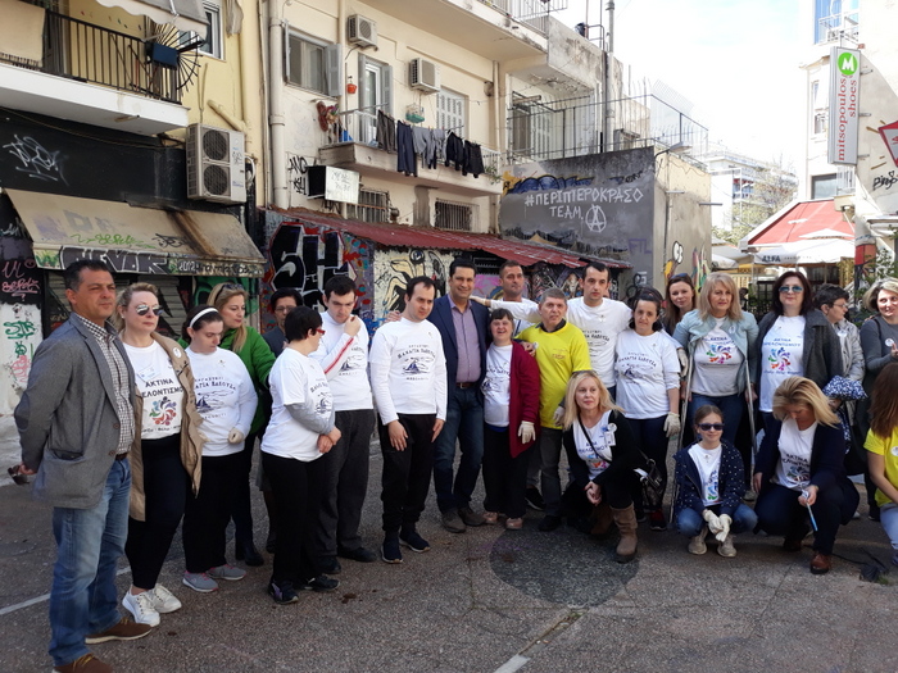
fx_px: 700
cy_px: 336
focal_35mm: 27
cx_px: 449
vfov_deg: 51.4
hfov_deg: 65.3
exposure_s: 1/475
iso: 40
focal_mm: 3.71
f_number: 1.7
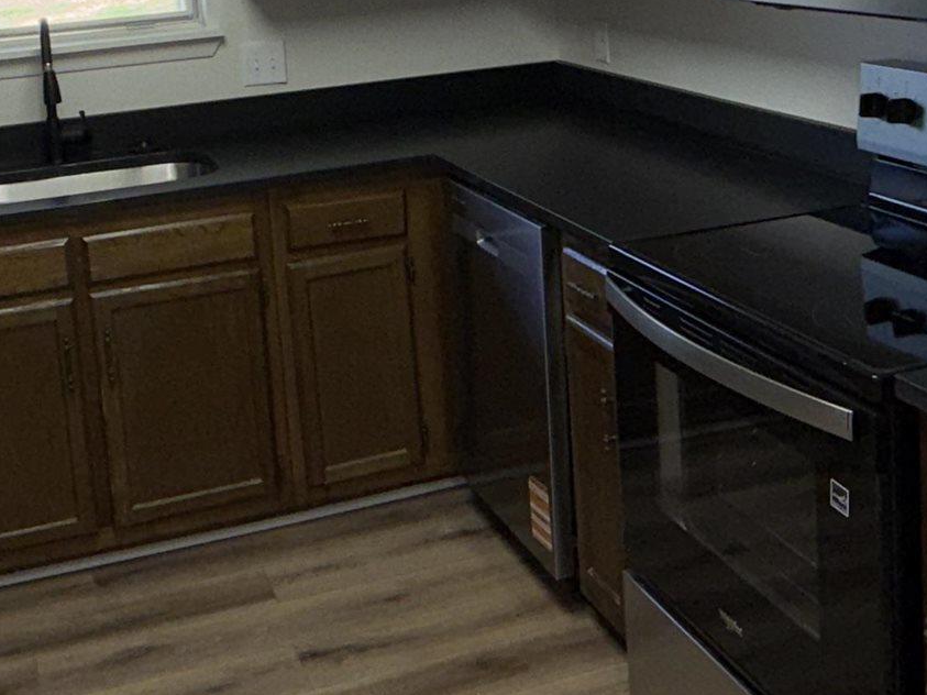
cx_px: 422
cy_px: 64
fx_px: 1366
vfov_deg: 27.5
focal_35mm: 51
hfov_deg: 37.5
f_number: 2.2
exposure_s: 1/60
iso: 20
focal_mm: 2.22
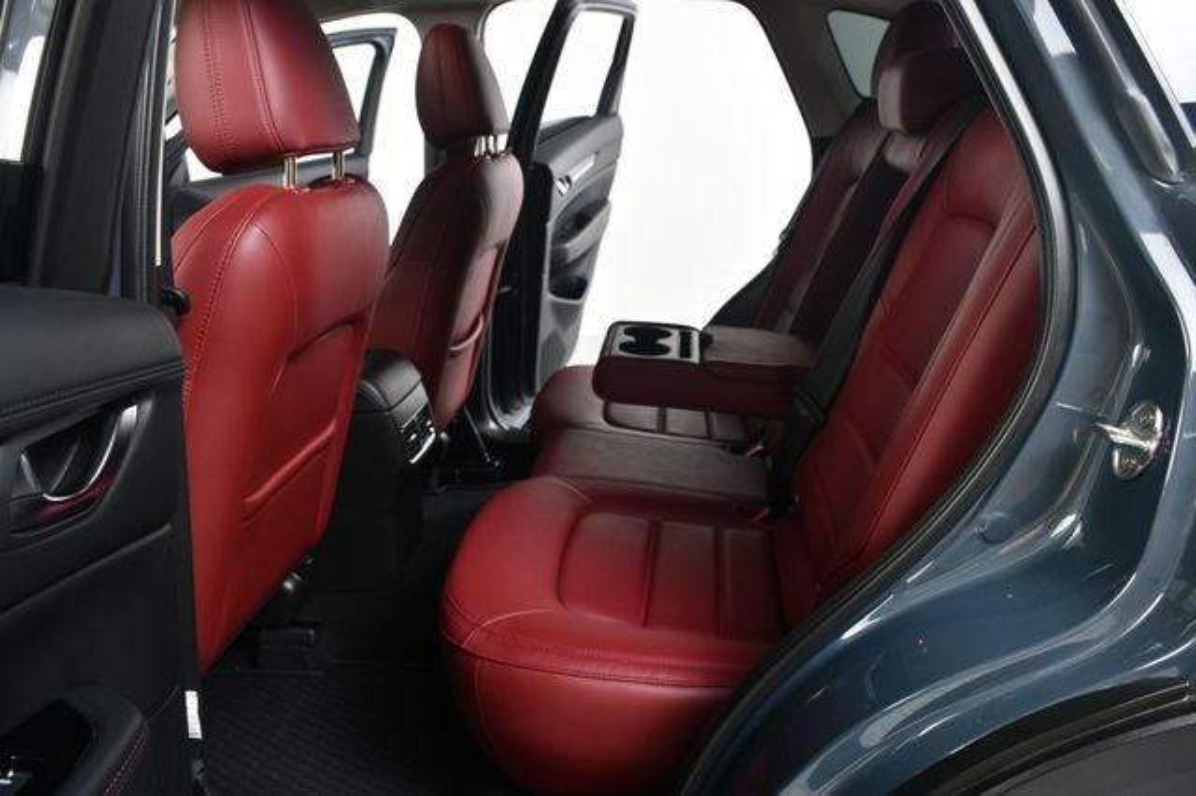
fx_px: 896
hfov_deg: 67.4
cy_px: 398
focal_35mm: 27
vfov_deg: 47.9
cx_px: 598
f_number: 5.6
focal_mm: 18
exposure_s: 1/160
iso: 100
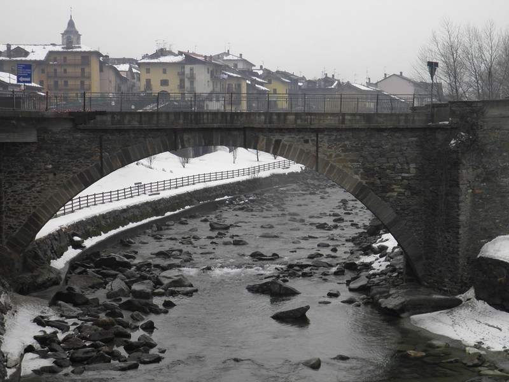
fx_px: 912
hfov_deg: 31.2
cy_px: 191
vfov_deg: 23.7
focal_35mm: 62
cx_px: 254
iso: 50
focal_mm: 11.2
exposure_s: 1/80
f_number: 4.7
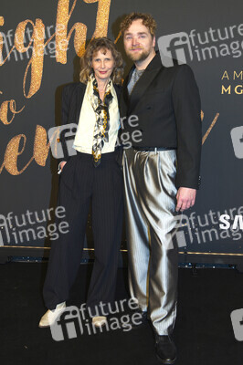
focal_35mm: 38
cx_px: 122
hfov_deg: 35.0
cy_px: 182
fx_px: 385
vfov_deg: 50.7
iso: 800
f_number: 5.6
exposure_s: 1/250
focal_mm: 38
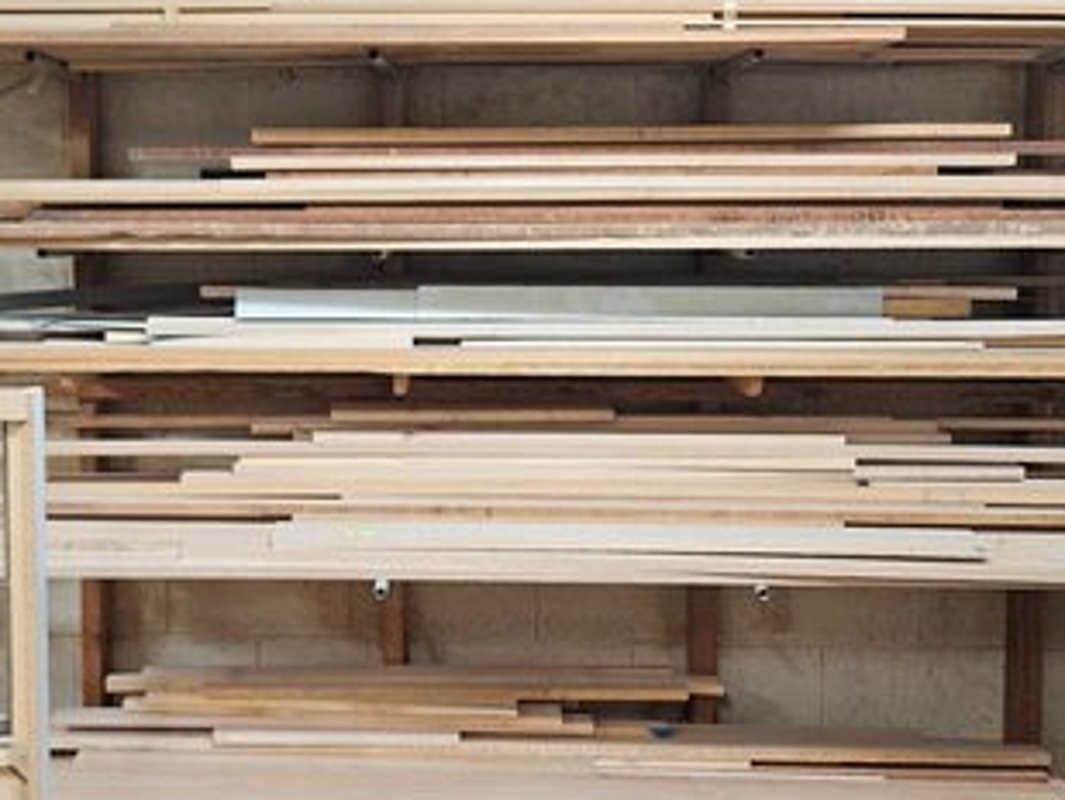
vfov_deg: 30.9
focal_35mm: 47
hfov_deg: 39.9
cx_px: 343
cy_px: 381
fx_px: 1447
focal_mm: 5.4
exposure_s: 1/120
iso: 1000
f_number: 1.8
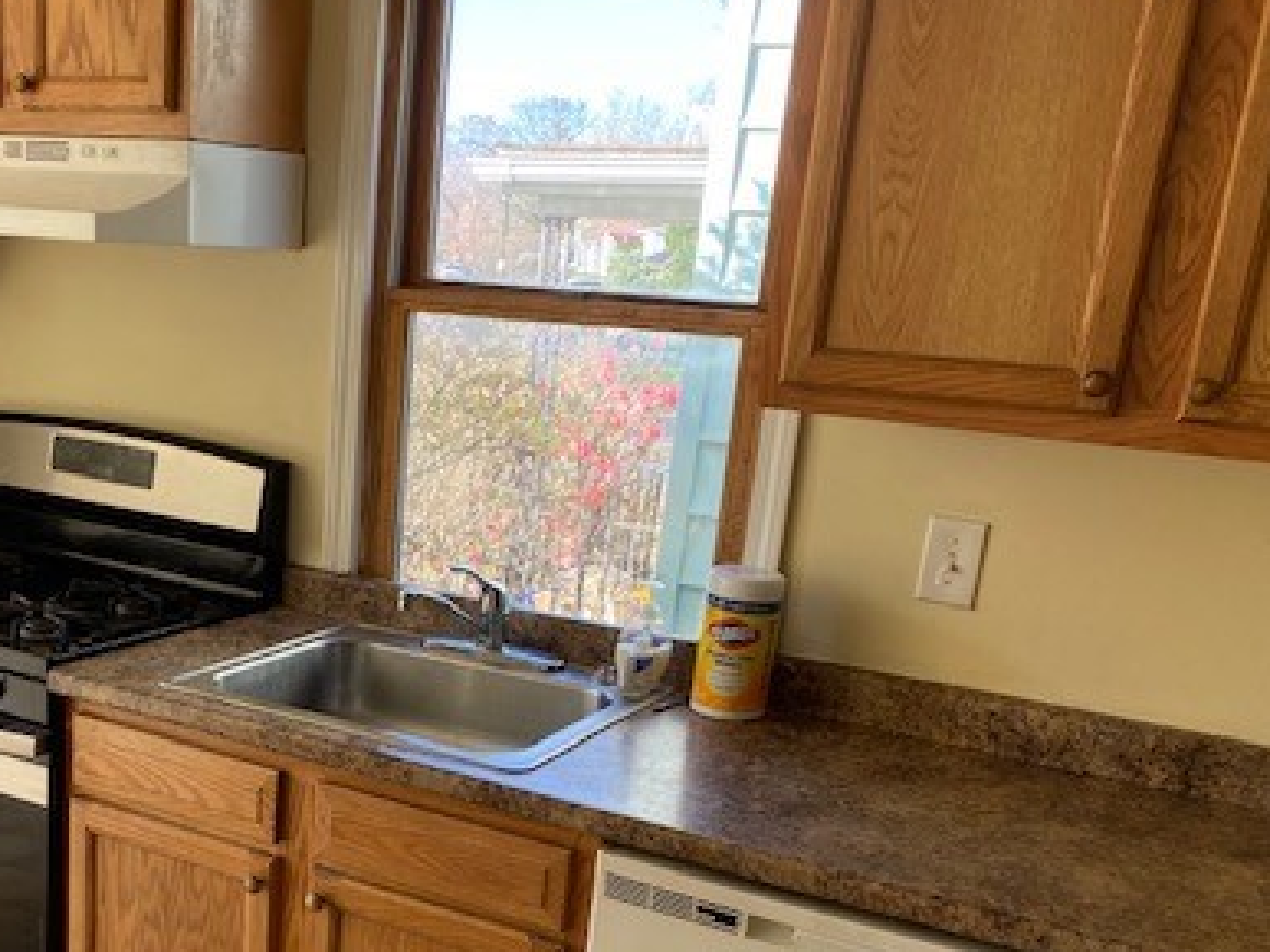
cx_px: 358
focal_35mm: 43
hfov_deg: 42.8
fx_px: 1577
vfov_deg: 32.8
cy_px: 742
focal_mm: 4.25
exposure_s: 1/141
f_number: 1.8
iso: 32
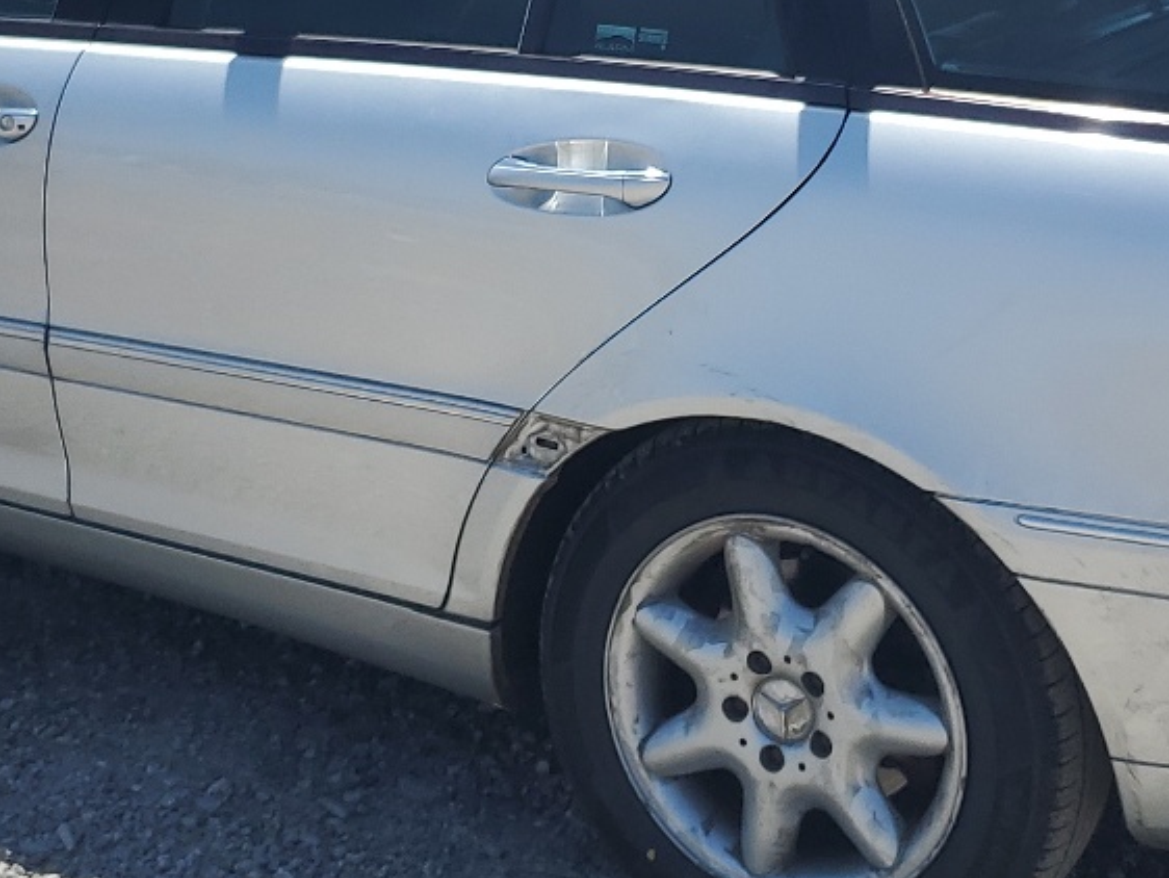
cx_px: 616
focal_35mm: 74
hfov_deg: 26.3
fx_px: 2500
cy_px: 214
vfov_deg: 19.8
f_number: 1.5
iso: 50
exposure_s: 1/3333
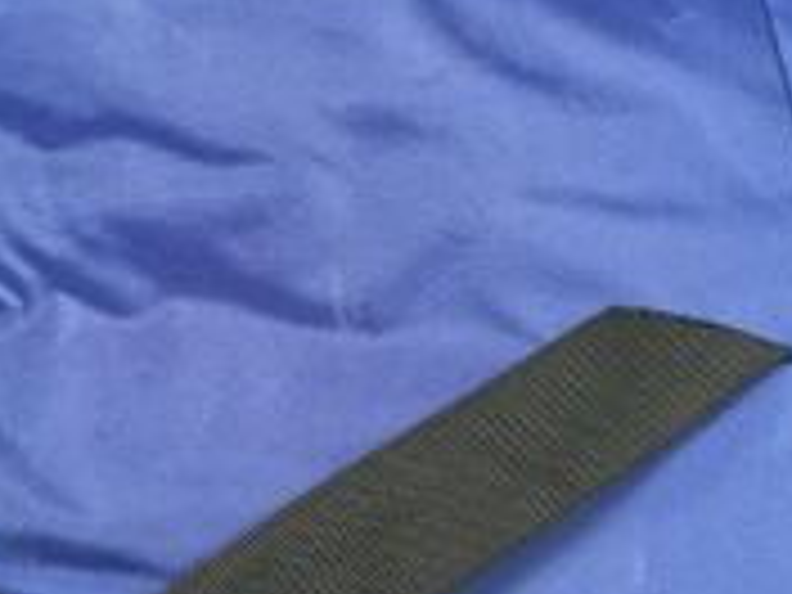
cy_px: 324
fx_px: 1807
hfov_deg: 24.7
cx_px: 310
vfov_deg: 18.7
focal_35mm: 79
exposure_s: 1/33
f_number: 2.2
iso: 250
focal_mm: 4.15
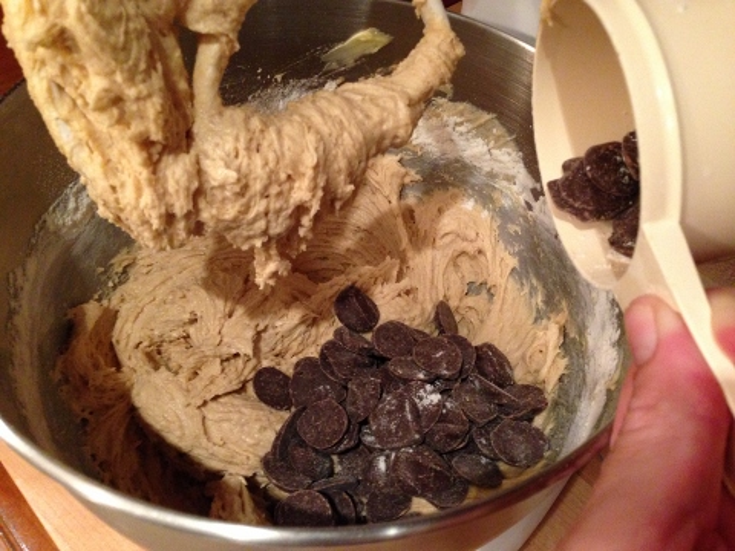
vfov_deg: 42.9
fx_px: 701
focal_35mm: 33
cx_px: 368
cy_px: 276
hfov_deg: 55.4
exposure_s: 1/17
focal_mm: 4.12
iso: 400
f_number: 2.4
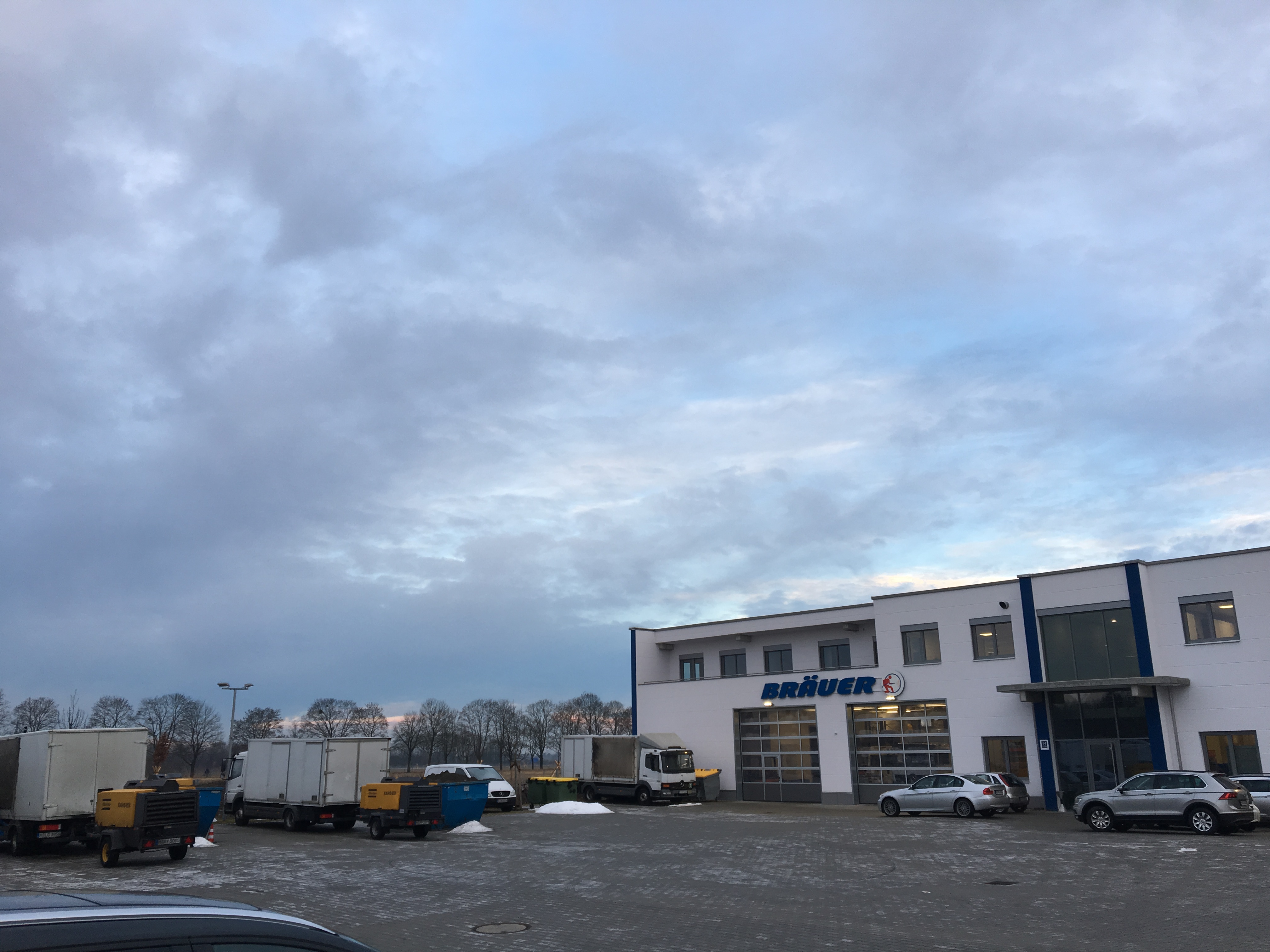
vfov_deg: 48.2
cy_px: 476
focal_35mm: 29
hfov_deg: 61.7
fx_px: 1064
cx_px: 635
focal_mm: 4.15
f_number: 2.2
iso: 25
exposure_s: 1/103
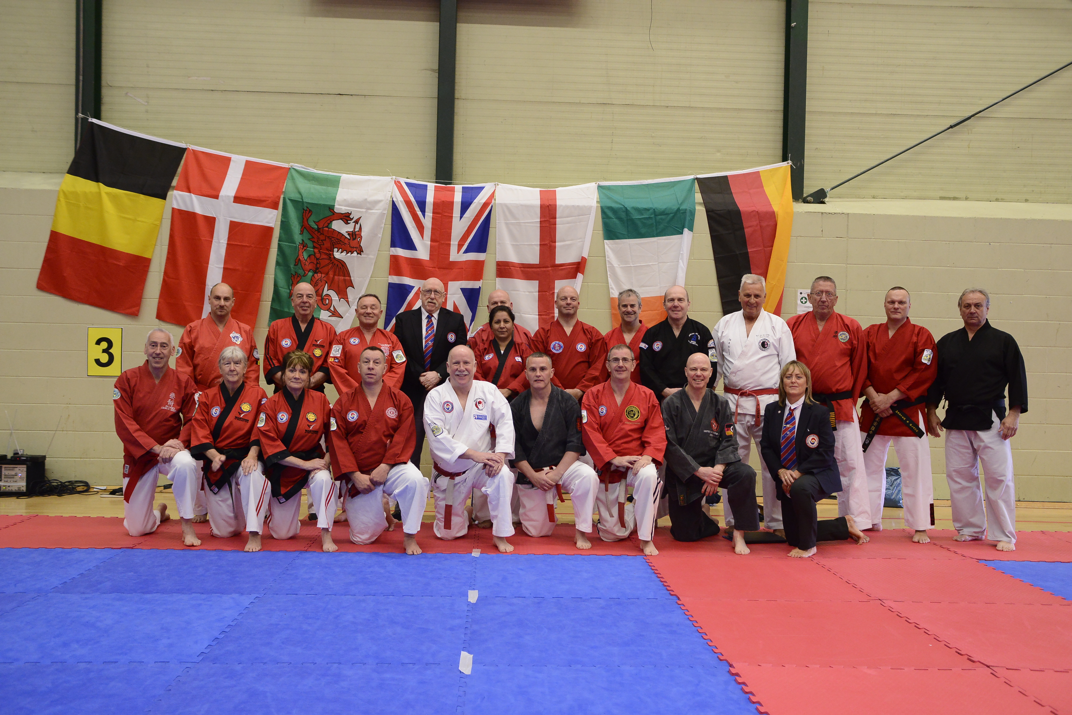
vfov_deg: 41.1
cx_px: 536
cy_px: 358
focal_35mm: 32
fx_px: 953
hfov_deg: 58.7
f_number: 4.5
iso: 3200
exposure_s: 1/100
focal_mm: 32
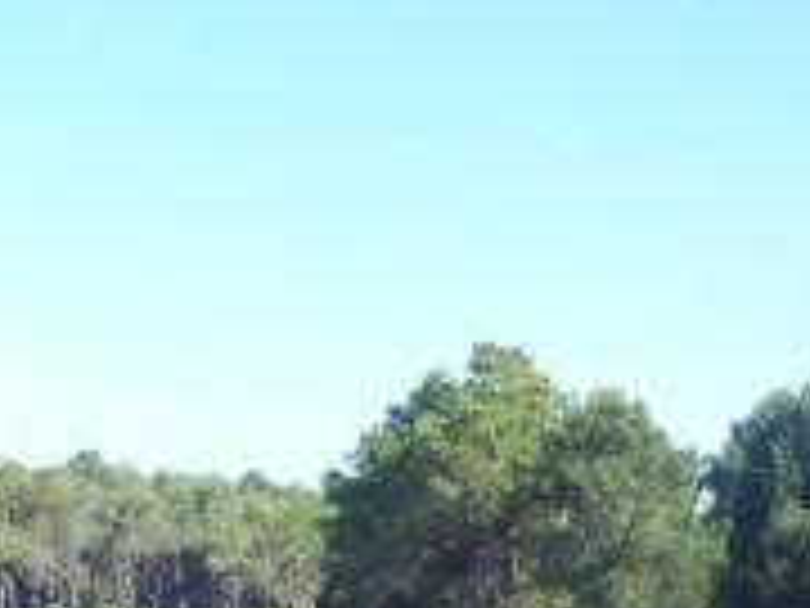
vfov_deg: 11.5
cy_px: 558
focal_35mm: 128
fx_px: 2995
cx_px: 248
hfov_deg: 15.4
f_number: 4
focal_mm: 5.85
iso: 200
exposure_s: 1/640
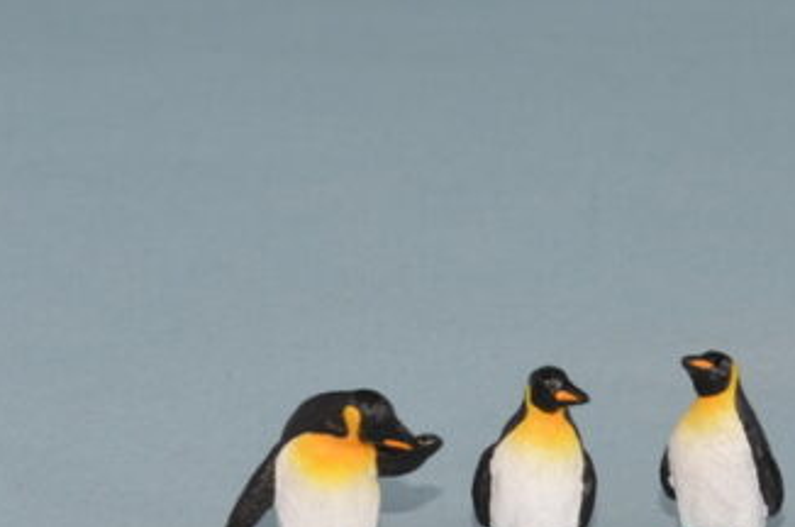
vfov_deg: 4.3
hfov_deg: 6.5
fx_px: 6965
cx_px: 607
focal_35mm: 316
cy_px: 425
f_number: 16
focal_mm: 98
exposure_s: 1/20
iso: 250
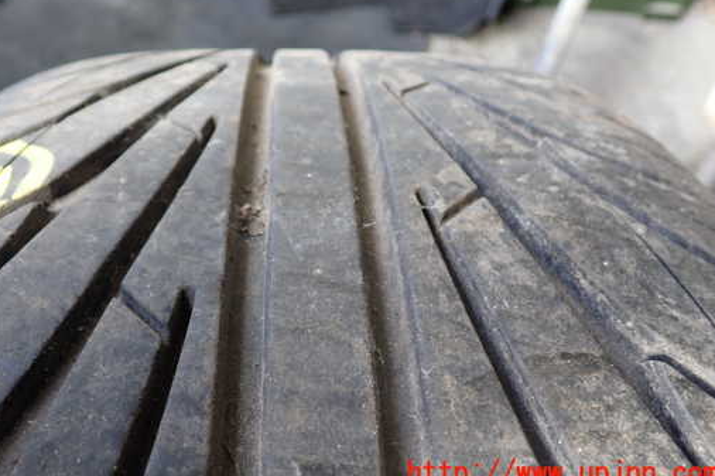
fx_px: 735
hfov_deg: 51.7
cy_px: 174
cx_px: 302
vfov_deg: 35.7
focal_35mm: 37
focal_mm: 5.4
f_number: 2.3
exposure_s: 1/125
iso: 200
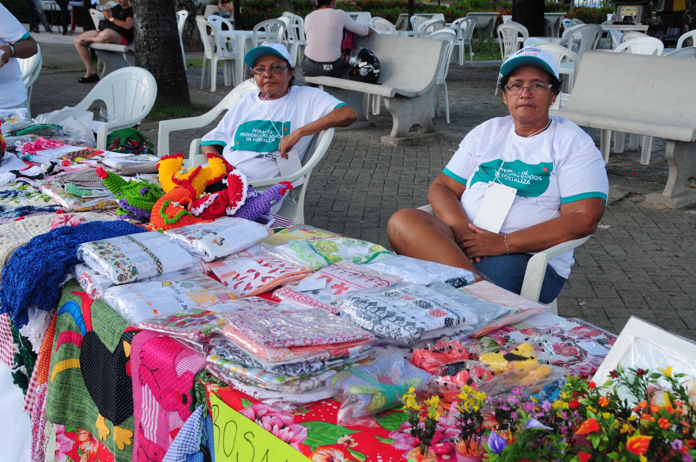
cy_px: 231
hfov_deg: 46.4
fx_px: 811
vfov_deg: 31.8
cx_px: 348
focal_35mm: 42
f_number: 8
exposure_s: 1/60
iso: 400
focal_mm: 28
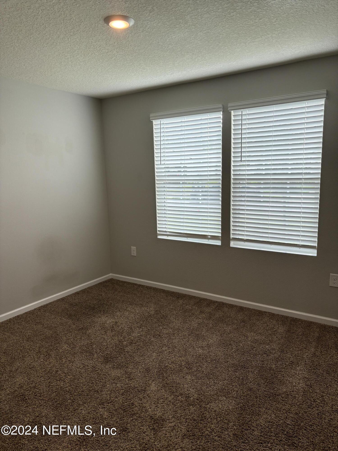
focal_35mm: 26
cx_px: 169
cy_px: 226
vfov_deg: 67.3
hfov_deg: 53.1
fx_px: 338
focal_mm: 5.96
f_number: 1.6
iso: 64
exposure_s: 1/120
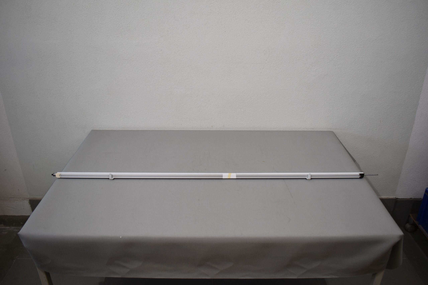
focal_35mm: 30
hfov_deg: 61.9
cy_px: 142
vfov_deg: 43.6
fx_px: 357
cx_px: 214
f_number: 4.5
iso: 400
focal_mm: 20
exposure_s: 1/250
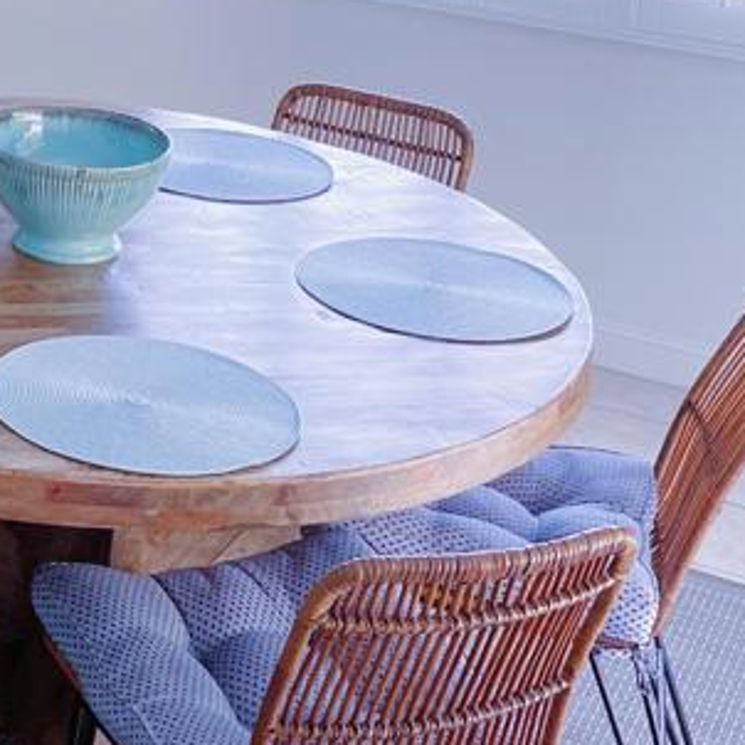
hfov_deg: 20.7
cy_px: -111
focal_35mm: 78
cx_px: -146
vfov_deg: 20.9
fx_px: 1899
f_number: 1.6
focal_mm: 4.2
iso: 125
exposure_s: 1/121
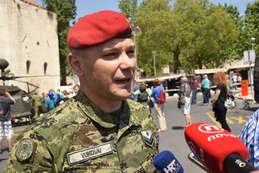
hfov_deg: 46.4
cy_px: 86
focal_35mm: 42
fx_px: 302
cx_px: 130
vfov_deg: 31.9
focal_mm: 28
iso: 100
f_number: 8
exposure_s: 1/250
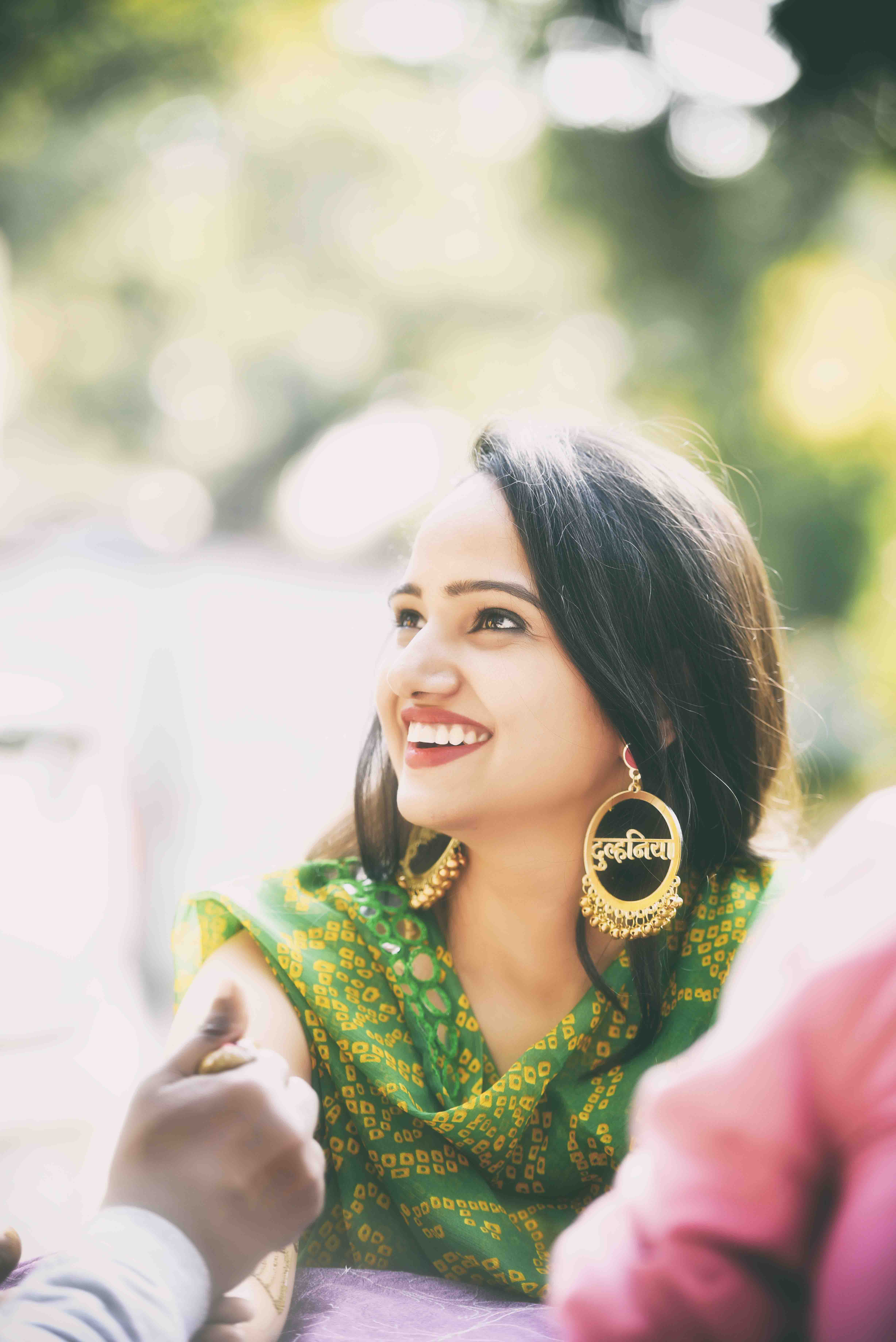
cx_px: 448
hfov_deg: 10.2
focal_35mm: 135
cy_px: 671
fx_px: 5036
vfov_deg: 15.2
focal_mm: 135
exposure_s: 1/160
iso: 100
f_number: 2.8
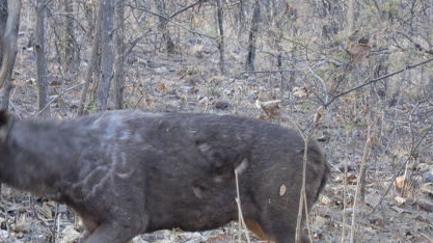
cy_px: 149
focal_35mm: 192
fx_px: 2203
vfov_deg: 6.3
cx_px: 127
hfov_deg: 11.2
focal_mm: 23.4
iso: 64
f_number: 4.9
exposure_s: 1/24.6
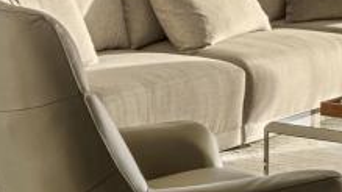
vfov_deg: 7.9
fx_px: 1360
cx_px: 237
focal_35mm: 150
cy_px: -130
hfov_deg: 14.3
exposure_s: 1/30
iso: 320
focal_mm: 29
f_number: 8
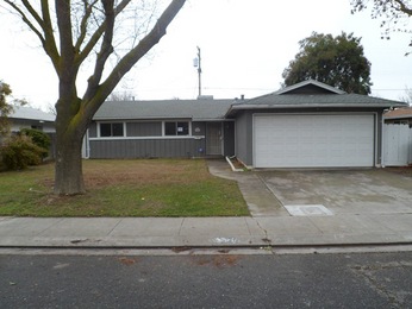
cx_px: 206
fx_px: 322
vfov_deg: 51.4
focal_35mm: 27
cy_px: 154
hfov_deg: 65.3
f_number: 3.3
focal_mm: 4.9
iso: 80
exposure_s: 1/250
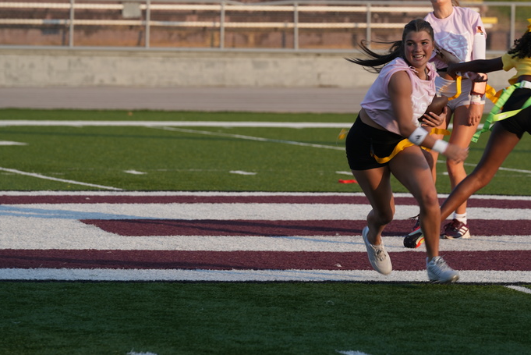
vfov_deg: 4.8
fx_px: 4236
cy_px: 89
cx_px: 335
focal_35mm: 287
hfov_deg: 7.2
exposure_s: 1/250
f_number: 5.6
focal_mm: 191
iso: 100
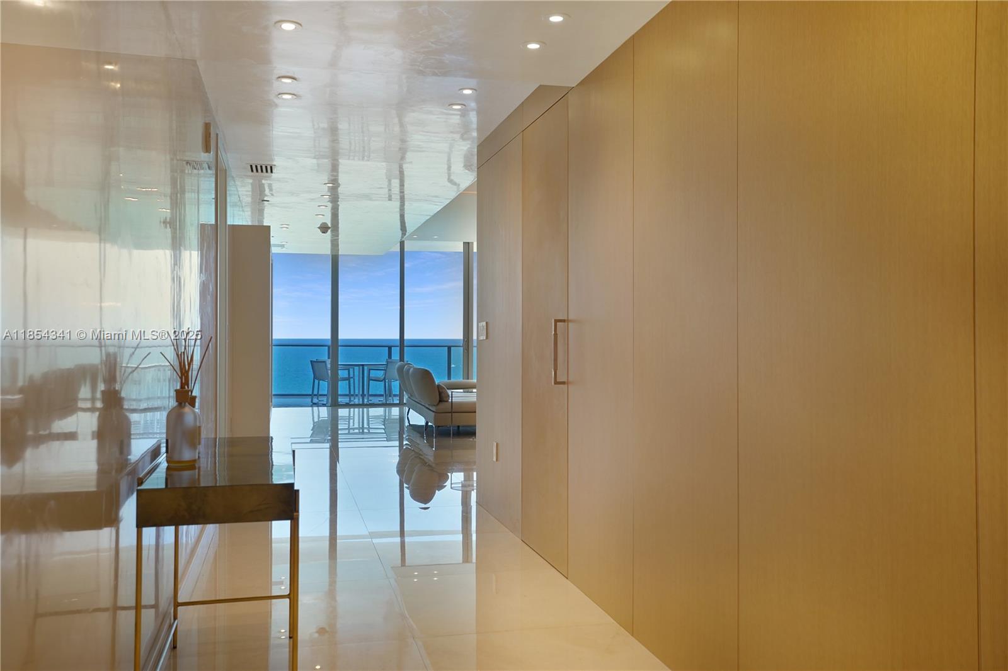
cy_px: 336
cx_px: 504
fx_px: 924
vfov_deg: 40.0
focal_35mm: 33
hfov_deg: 57.2
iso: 400
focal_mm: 33
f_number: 5.6
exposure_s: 1/160
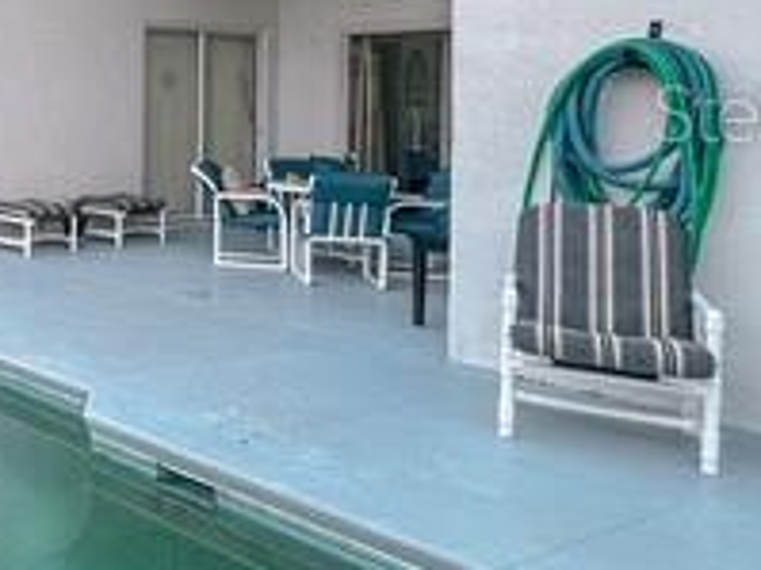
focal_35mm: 45
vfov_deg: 31.3
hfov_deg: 32.5
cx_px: -210
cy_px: 111
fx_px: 989
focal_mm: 2.22
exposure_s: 1/100
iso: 80
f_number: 2.2
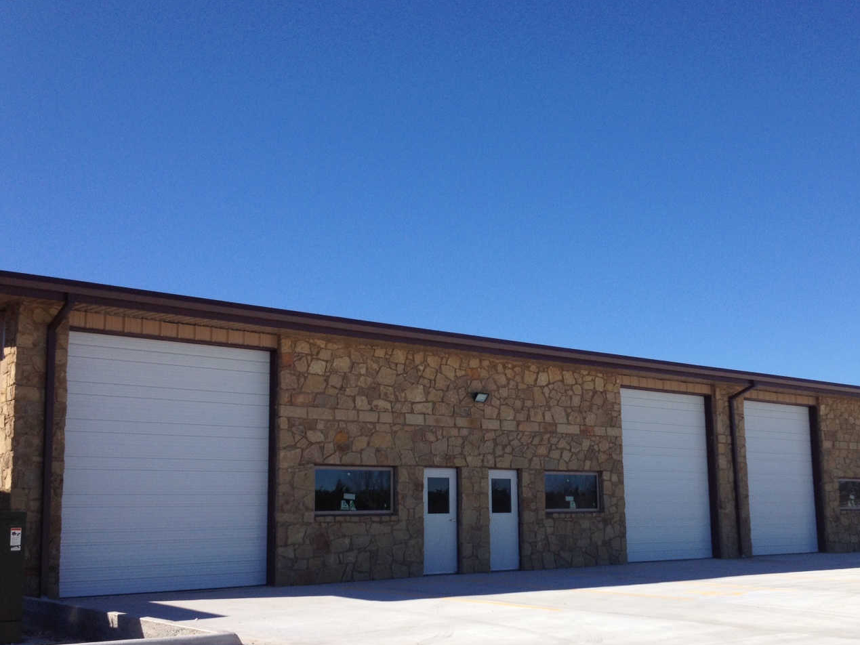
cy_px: 390
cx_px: 531
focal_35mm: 45
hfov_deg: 41.8
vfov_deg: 32.1
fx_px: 1118
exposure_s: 1/2045
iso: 50
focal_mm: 4.28
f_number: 2.4
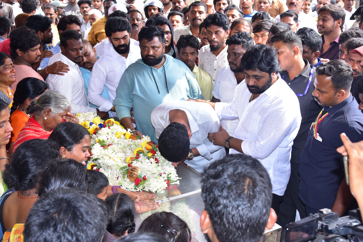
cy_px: 121
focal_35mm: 44
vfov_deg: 30.5
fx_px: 444
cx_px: 182
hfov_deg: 44.5
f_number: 8
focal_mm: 44
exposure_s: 1/125
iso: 500
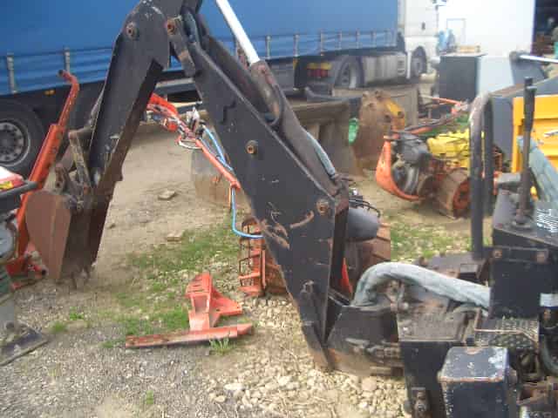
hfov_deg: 52.6
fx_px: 564
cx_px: 279
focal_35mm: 35
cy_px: 209
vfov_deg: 40.7
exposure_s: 1/200
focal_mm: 5.8
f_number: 2.6
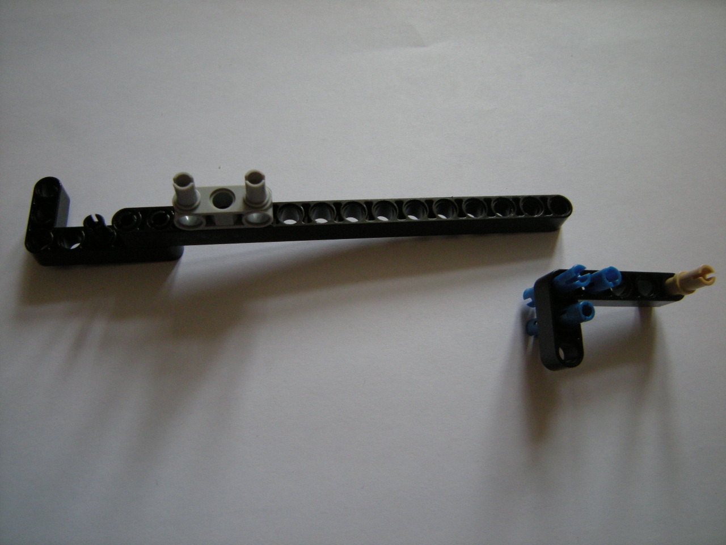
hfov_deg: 63.4
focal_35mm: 28
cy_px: 272
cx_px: 363
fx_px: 587
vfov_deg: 49.7
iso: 255
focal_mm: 4.7
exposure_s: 1/59.8
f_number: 2.8
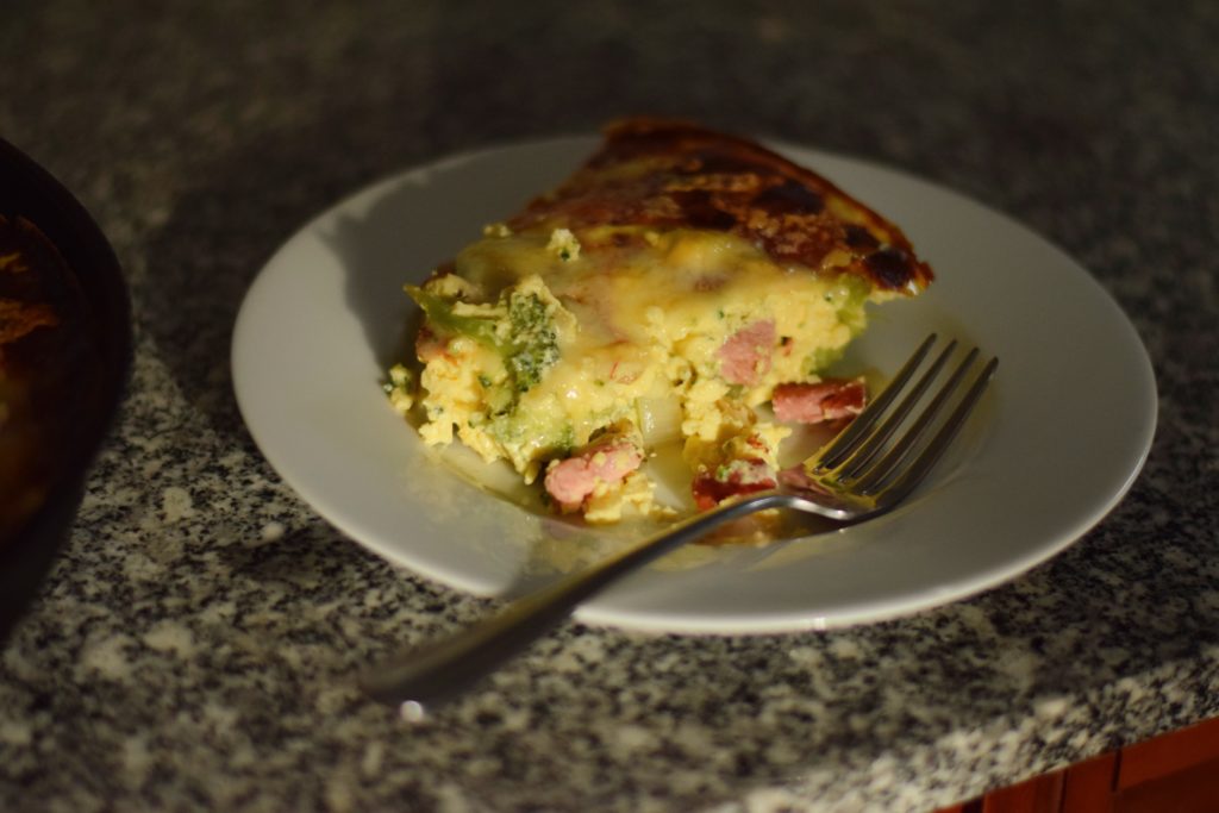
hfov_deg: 27.0
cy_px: 406
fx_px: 2540
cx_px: 610
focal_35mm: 75
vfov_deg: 18.2
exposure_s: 1/1250
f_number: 1.8
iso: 800
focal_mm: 50
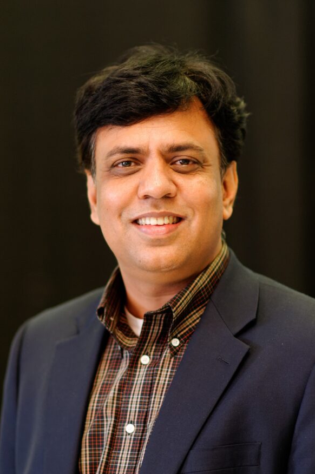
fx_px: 2007
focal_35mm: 153
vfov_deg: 13.5
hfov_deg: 9.0
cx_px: 162
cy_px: 257
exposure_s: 1/125
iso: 400
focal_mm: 85
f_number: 1.4
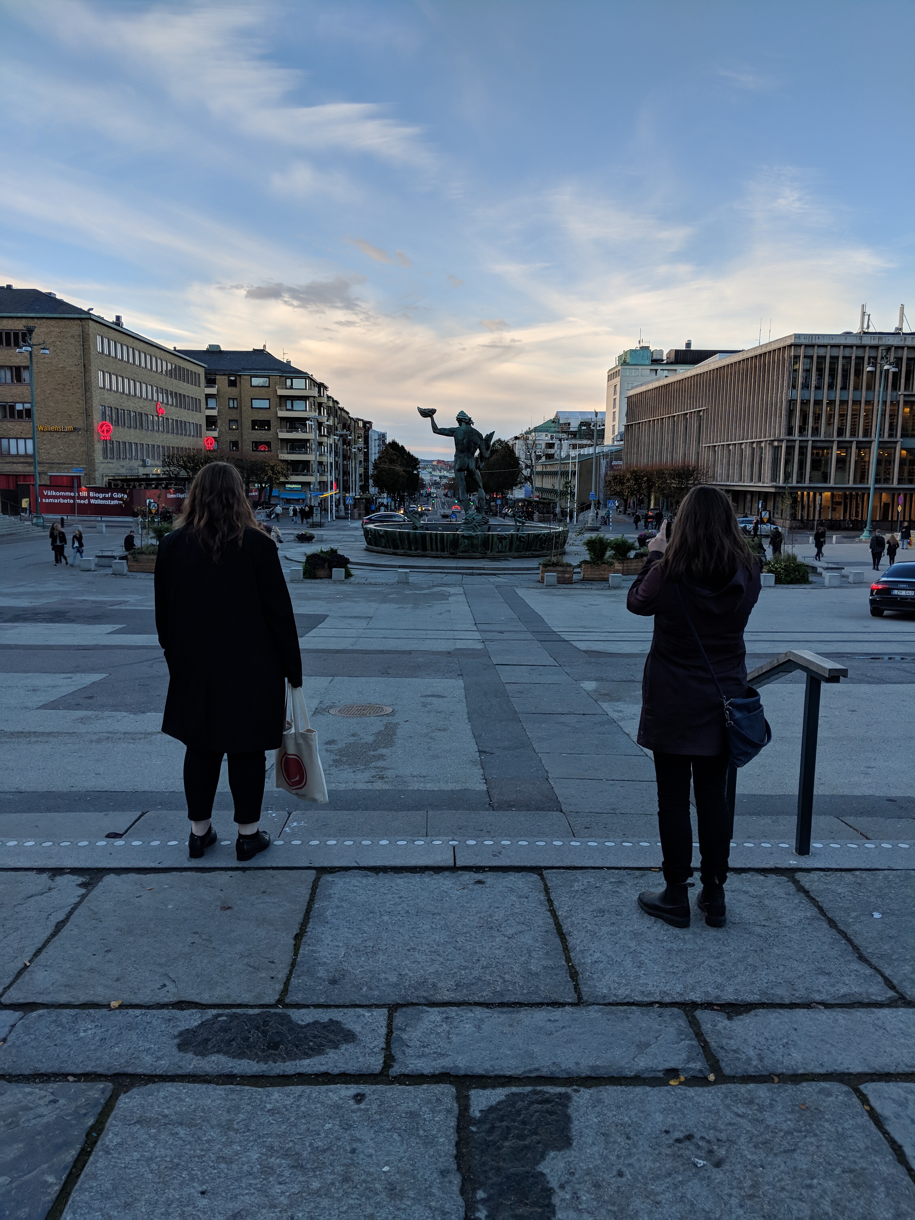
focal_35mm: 27
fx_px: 952
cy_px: 610
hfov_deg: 51.4
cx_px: 458
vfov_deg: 65.3
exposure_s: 1/688
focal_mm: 4.44
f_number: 1.8
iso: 51
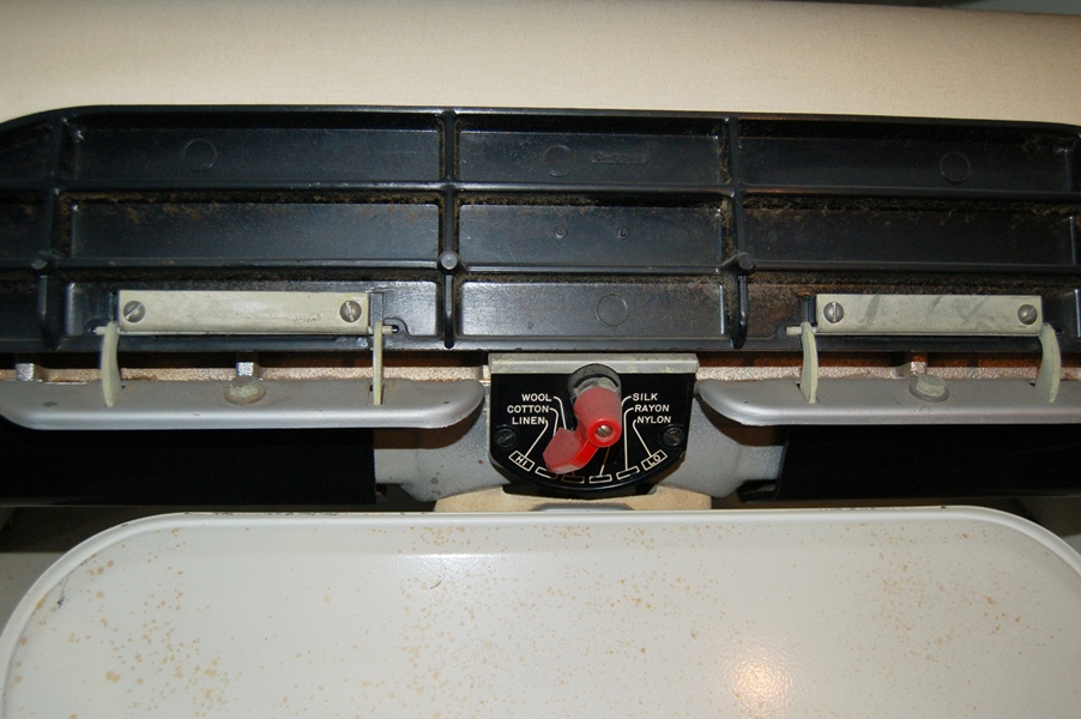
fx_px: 1080
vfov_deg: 36.8
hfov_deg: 53.2
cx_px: 540
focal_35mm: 36
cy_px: 360
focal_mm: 24
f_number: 4
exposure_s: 1/60
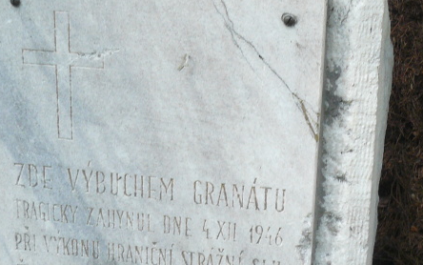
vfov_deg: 14.9
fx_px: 1015
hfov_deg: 23.5
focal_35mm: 88
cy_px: 166
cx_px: 148
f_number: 4.5
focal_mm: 6
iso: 100
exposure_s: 1/30
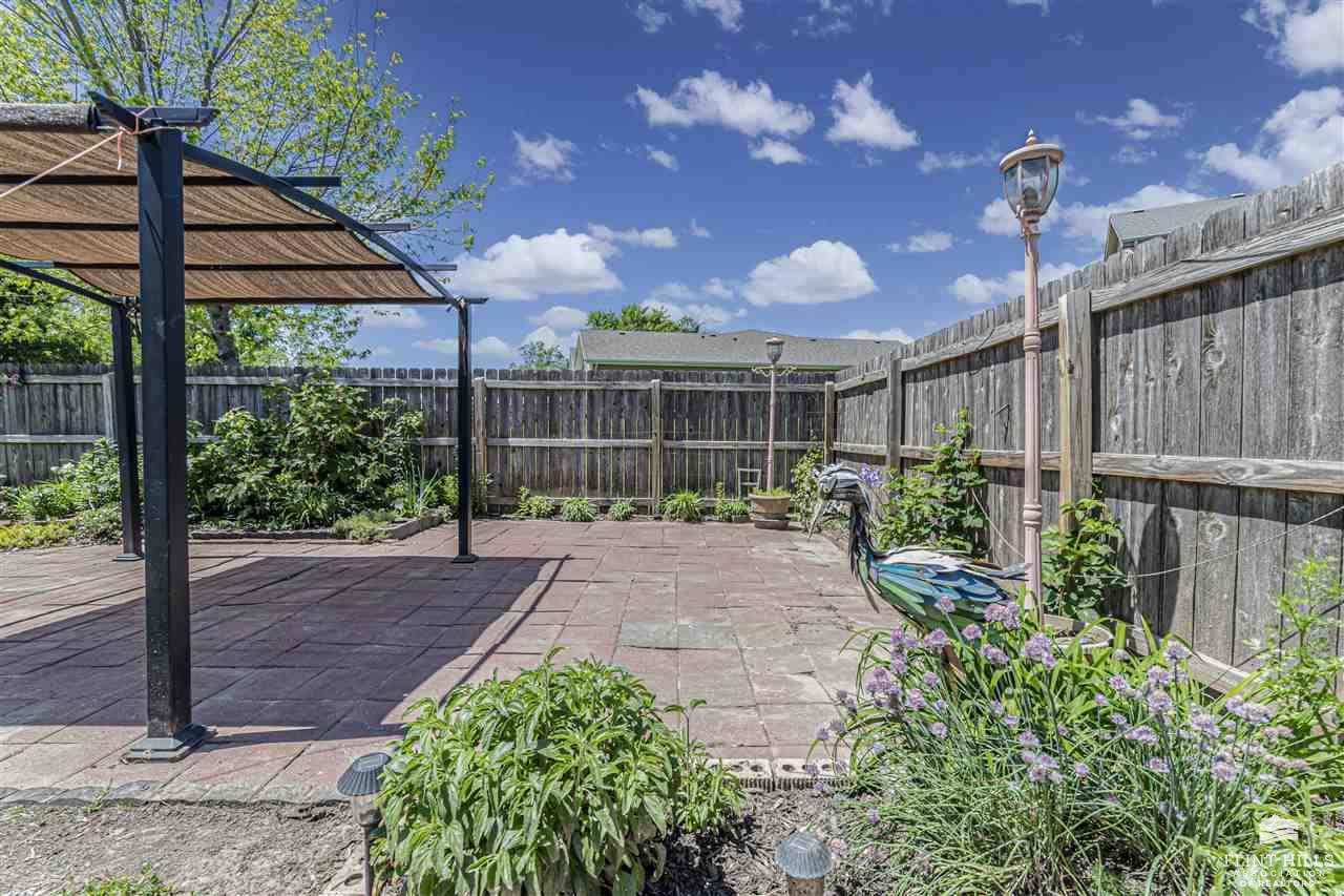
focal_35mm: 15
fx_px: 560
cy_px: 448
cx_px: 672
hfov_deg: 100.4
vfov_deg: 77.3
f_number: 8
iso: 100
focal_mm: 10
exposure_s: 1/200
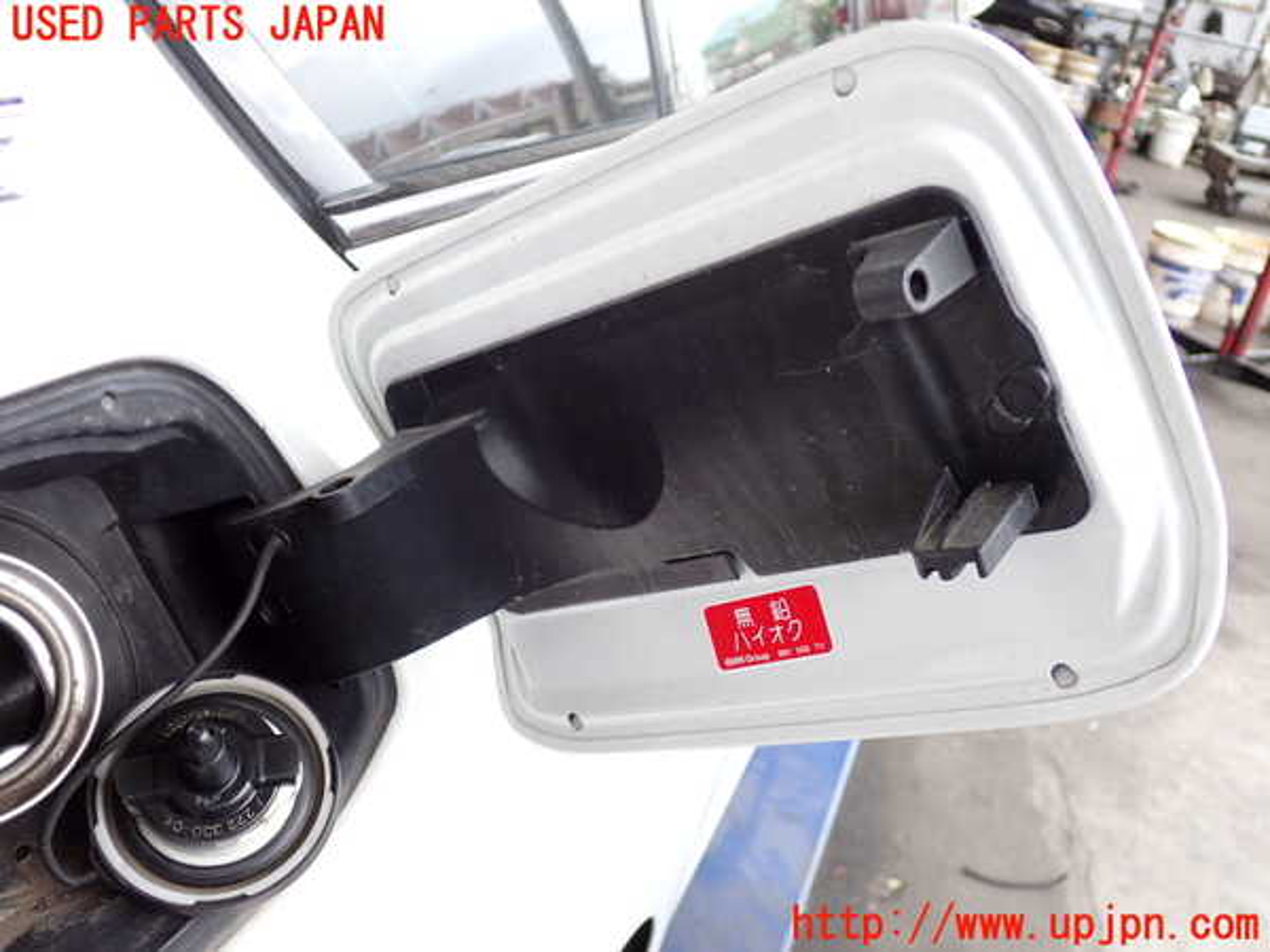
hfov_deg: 51.4
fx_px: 1321
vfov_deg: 39.7
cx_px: 635
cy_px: 476
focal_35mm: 36
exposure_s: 1/125
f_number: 2.5
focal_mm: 6.37
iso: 125
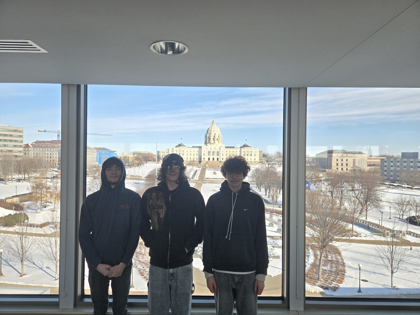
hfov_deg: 73.9
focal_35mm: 23
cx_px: 210
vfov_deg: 58.9
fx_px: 279
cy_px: 158
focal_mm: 5.4
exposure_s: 1/771
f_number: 1.8
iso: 80
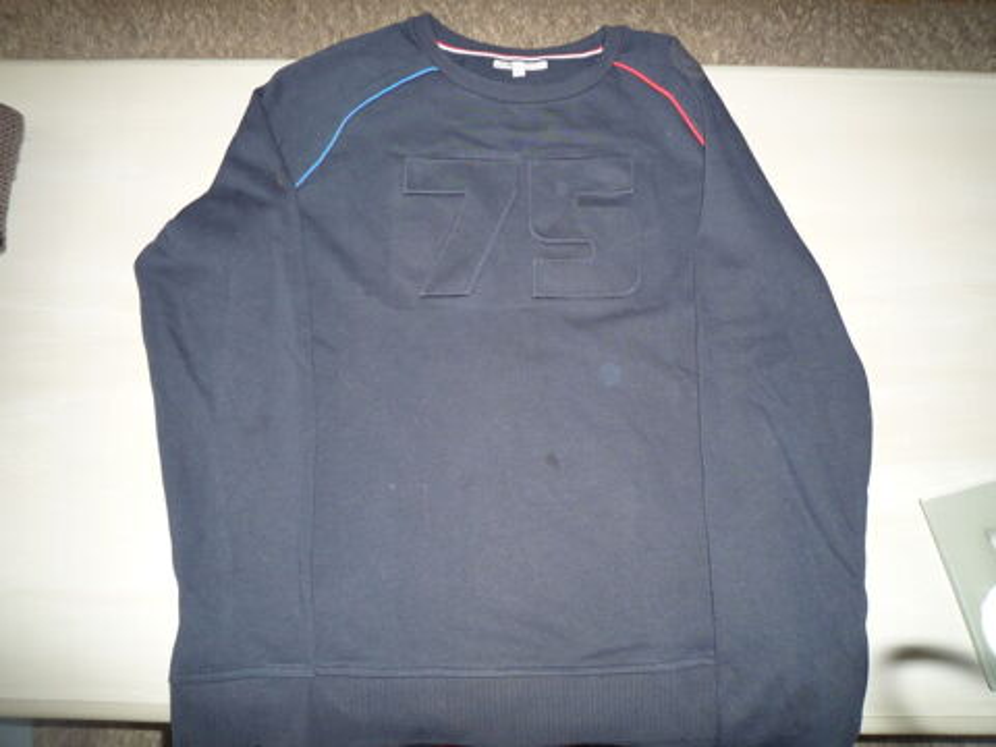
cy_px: 374
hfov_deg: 69.4
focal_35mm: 25
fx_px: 719
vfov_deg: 54.9
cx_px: 498
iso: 100
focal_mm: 4.4
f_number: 2.8
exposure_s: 1/30
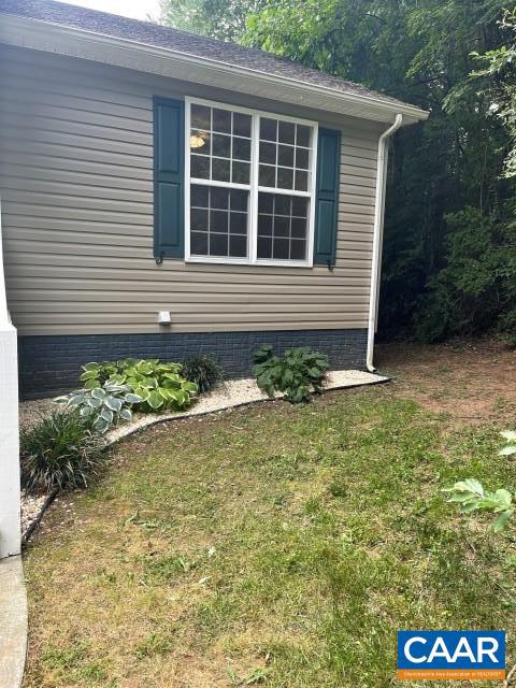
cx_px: 258
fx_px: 517
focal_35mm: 26
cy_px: 344
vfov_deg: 67.3
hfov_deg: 53.1
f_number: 1.6
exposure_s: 1/268
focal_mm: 5.1
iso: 32
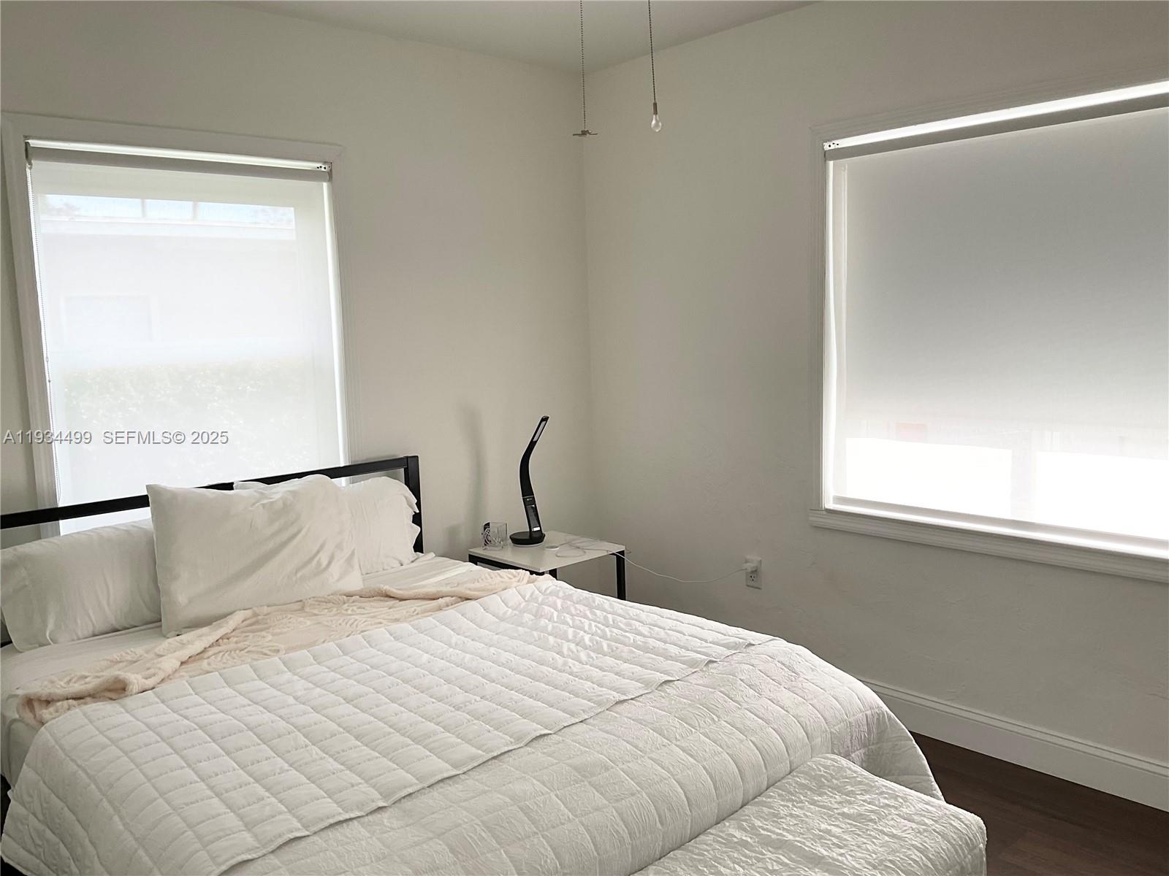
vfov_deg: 48.2
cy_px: 438
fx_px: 979
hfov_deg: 61.7
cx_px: 584
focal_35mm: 29
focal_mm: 3
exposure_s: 1/120
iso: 25
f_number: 1.8
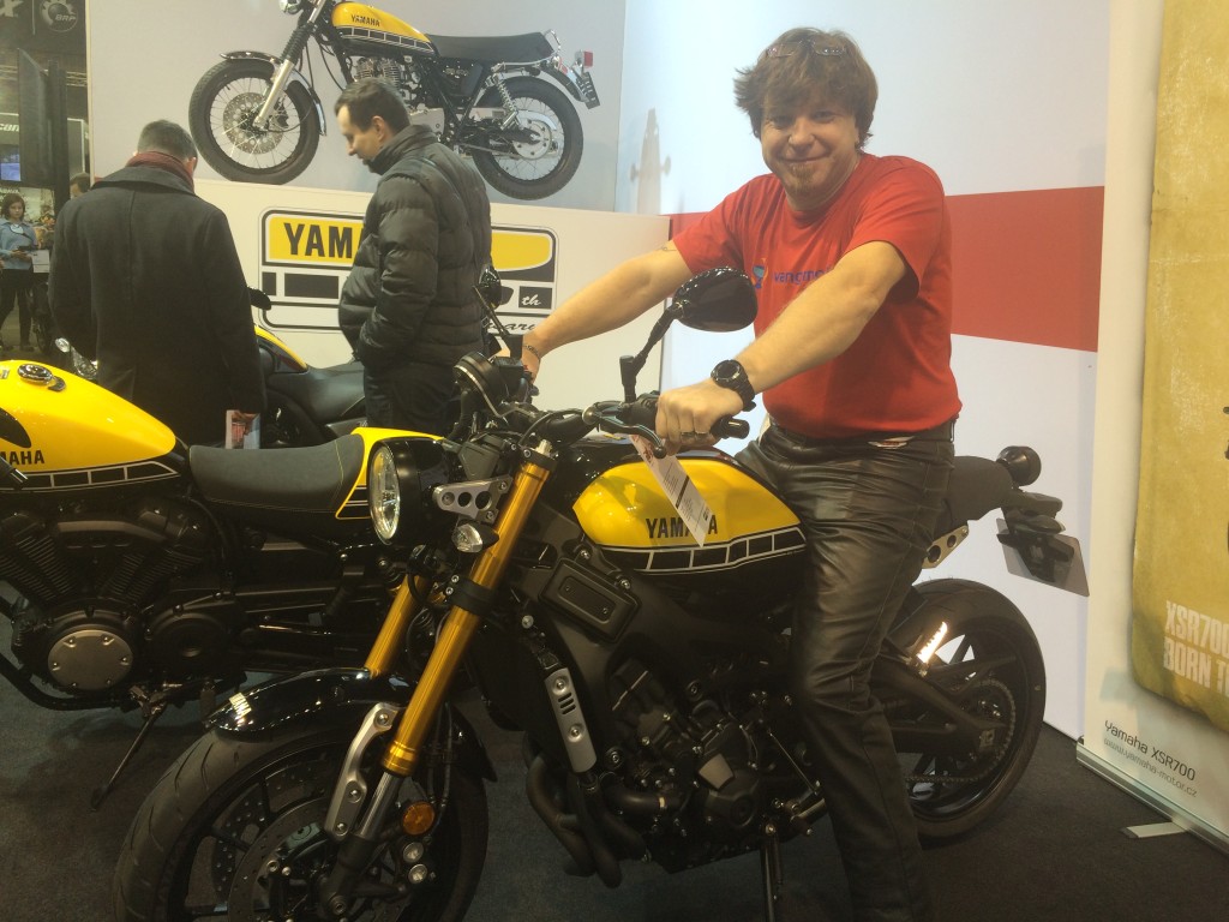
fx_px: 1030
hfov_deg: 61.7
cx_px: 614
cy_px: 461
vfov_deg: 48.2
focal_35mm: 29
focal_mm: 4.15
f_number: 2.2
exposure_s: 1/50
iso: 40
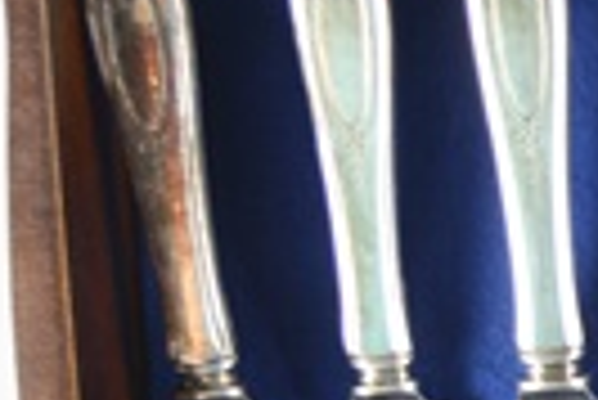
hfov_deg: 10.9
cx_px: 1066
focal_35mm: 176
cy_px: 616
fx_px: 2927
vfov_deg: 7.7
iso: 400
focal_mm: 26
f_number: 4.5
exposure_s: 1/80
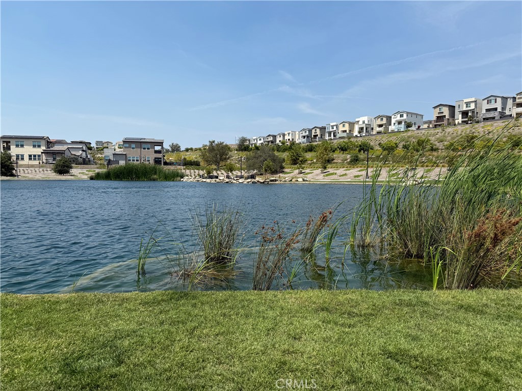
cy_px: 196
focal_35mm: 24
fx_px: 362
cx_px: 261
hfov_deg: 71.6
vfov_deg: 56.8
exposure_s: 1/5319
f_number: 1.78
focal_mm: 6.76
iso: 80
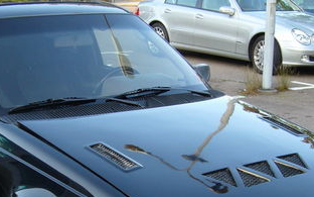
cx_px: 91
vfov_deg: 17.0
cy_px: 154
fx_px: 650
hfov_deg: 26.9
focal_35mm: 76
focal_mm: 5.8
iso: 80
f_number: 2.8
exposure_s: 1/100
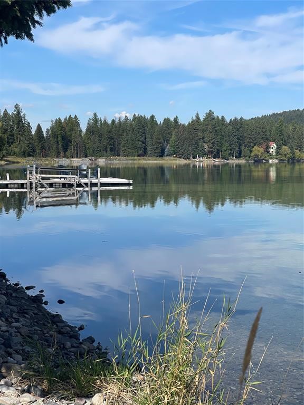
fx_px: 749
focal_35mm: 64
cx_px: 152
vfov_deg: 30.3
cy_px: 202
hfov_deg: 22.9
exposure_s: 1/1845
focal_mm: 7.5
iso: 32
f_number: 2.2
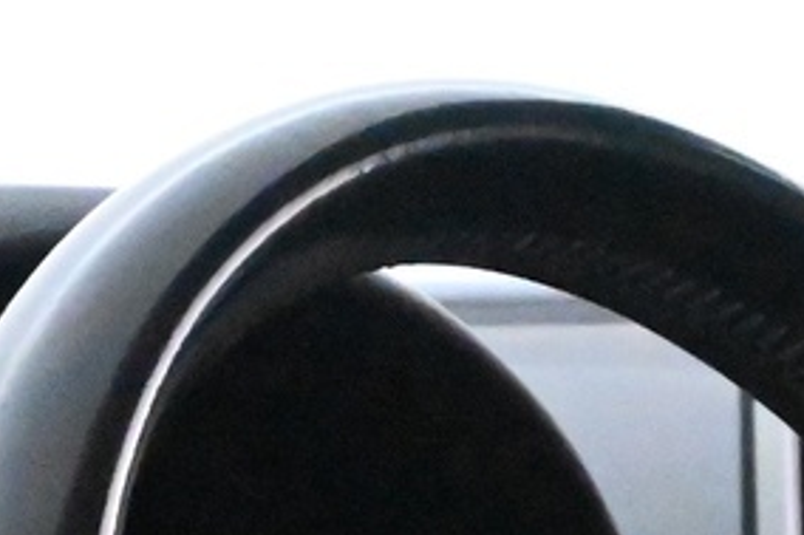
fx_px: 9553
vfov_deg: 3.2
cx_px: 1138
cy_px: 1183
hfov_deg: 4.8
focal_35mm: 428
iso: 25600
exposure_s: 1/80
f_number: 6.3
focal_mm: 50
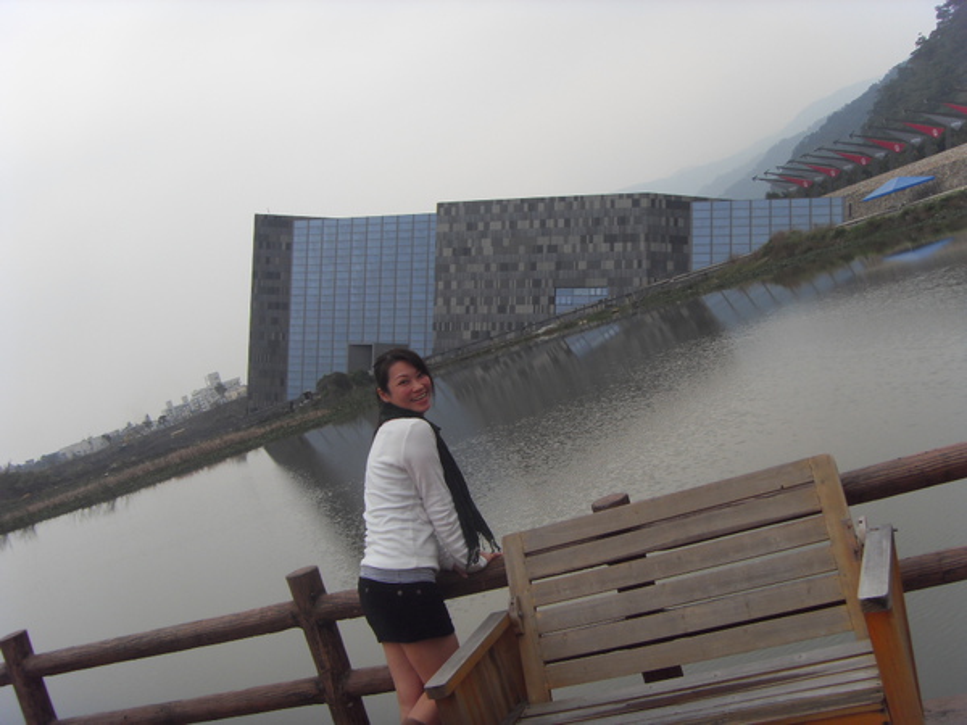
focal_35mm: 39
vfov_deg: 36.8
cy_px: 362
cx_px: 484
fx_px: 1089
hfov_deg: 47.9
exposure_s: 1/250
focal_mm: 6.6
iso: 80
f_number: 3.5
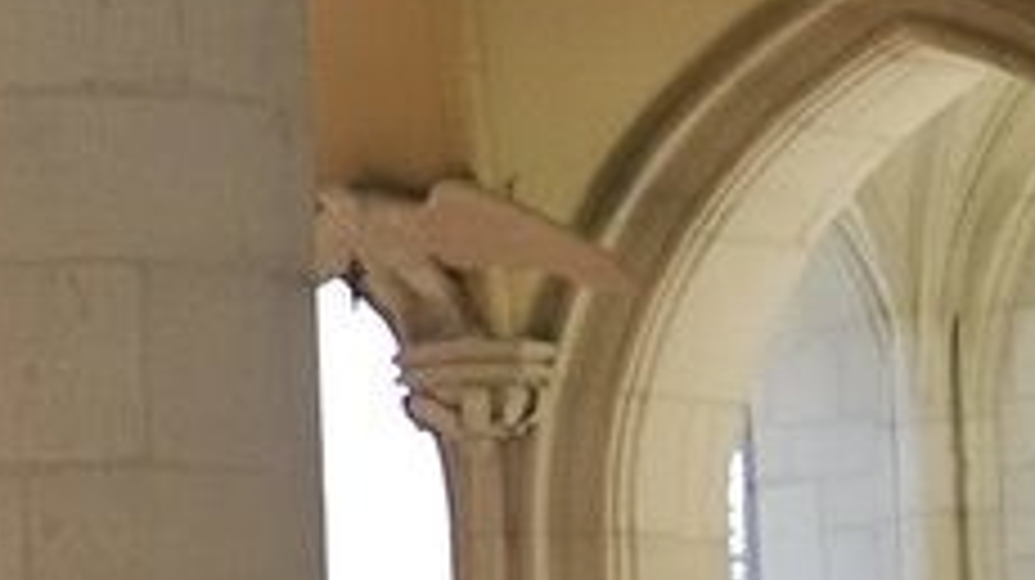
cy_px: 602
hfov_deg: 9.1
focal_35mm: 175
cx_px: -2367
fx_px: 4799
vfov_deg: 6.9
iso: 1600
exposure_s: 1/8
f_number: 5
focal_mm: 24
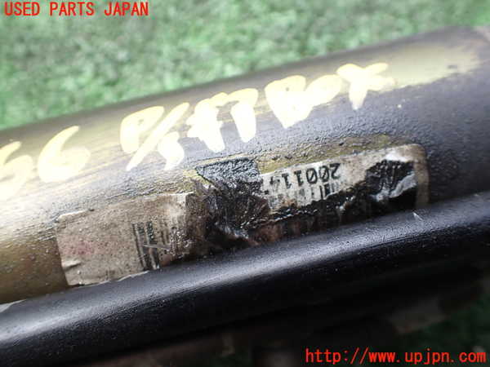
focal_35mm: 30
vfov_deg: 46.8
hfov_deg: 60.0
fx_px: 425
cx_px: 245
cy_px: 184
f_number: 2.3
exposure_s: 1/160
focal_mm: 5.4
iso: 100
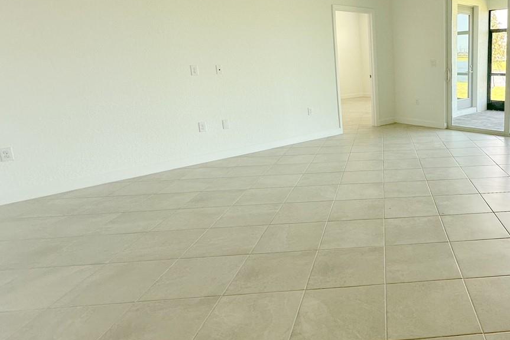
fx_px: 382
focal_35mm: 27
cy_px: 138
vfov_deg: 47.7
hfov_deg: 61.2
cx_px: 416
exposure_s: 1/99
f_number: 2.2
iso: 64
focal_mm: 2.22
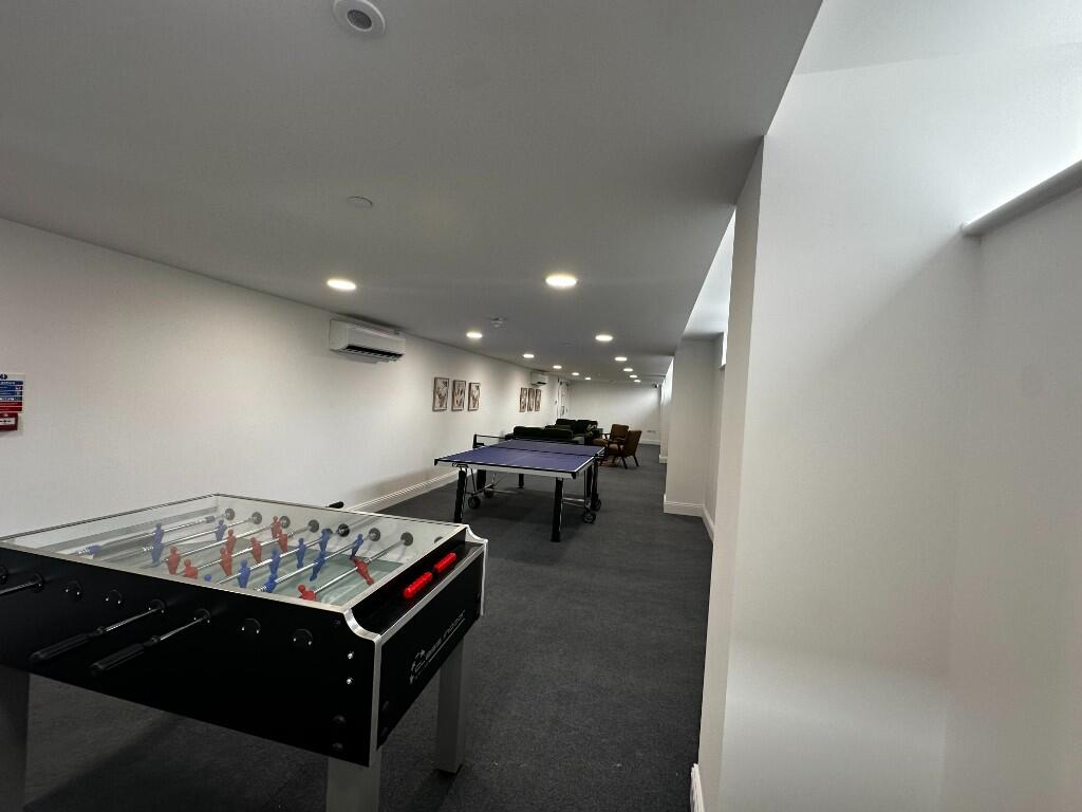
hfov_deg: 102.1
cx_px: 541
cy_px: 406
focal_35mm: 14
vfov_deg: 85.7
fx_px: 438
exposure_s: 1/100
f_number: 2.2
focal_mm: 2.22
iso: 100
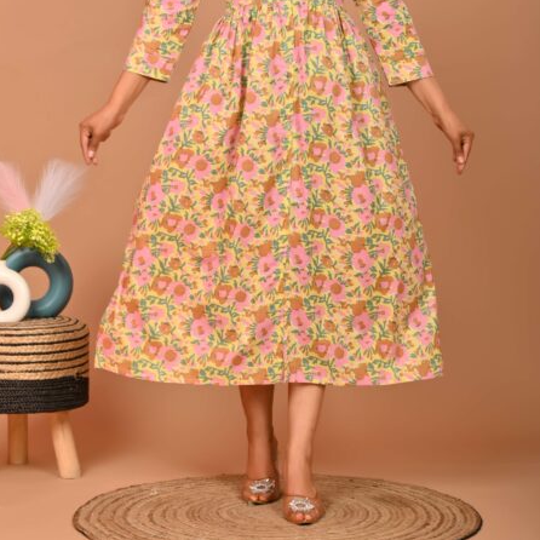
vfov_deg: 22.5
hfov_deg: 22.8
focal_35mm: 76
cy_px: 133
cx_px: 269
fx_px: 1341
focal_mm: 59
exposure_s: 1/200
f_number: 5
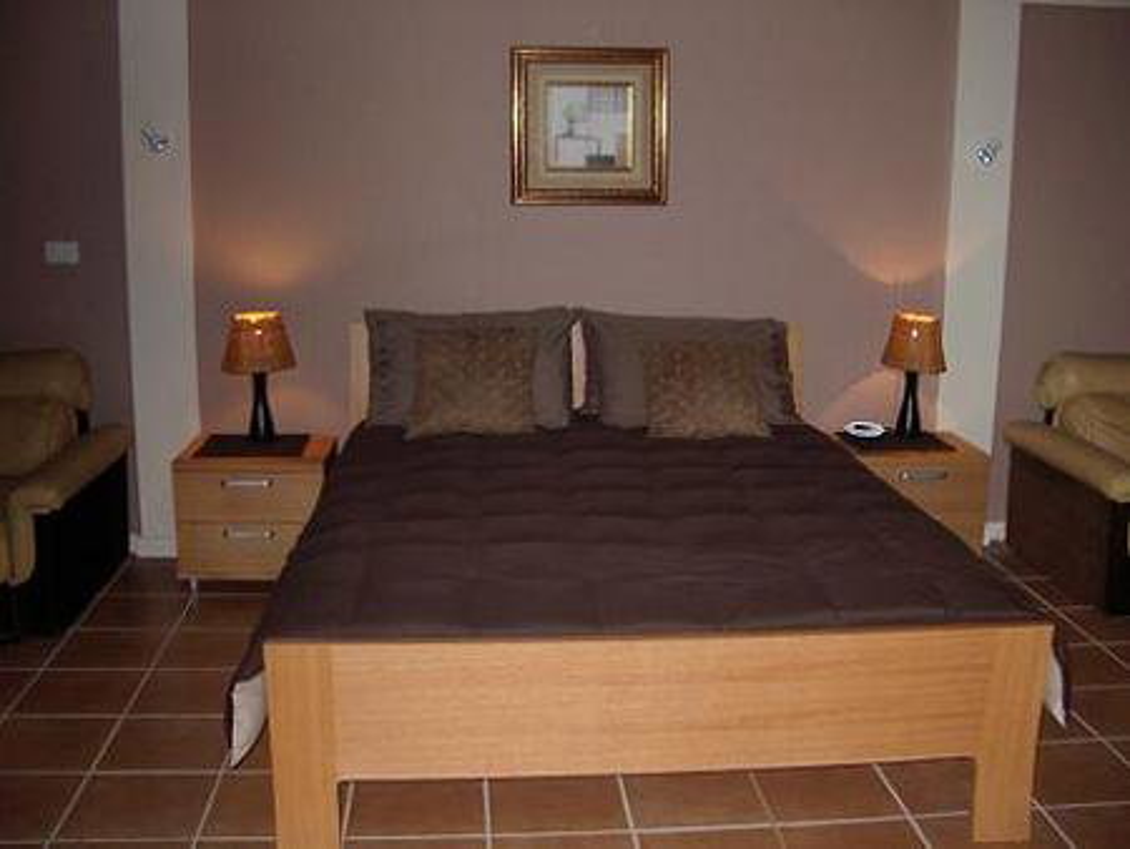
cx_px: 565
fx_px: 1241
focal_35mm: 38
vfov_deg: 37.8
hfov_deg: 49.0
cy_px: 424
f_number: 2.6
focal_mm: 5.8
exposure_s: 1/60
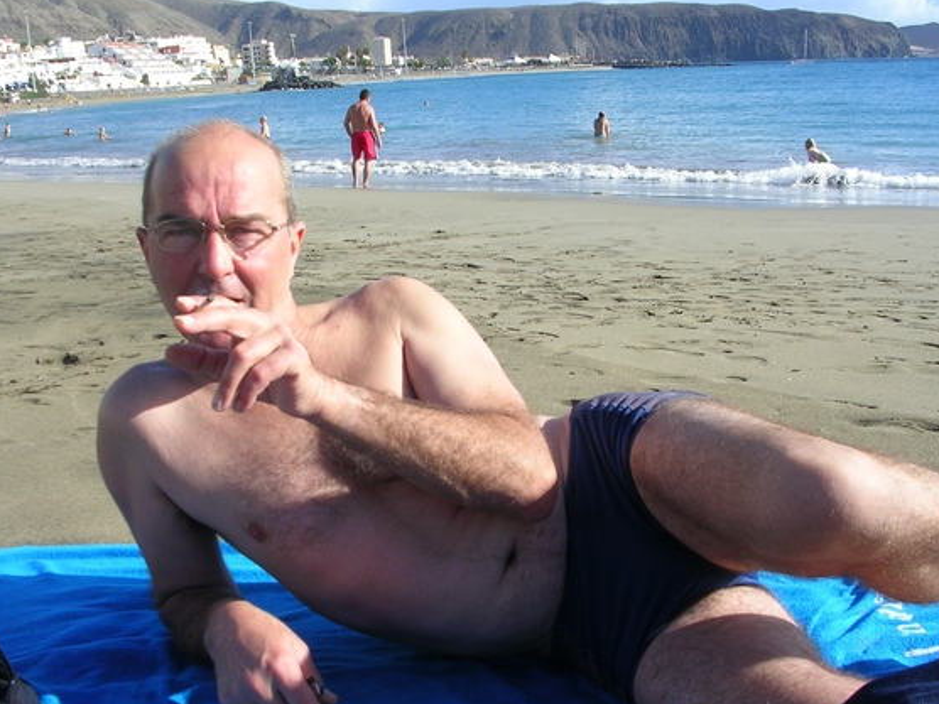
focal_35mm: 41
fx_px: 1112
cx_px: 463
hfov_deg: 45.8
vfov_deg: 35.1
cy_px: 356
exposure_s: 1/225
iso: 50
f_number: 5.6
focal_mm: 5.8
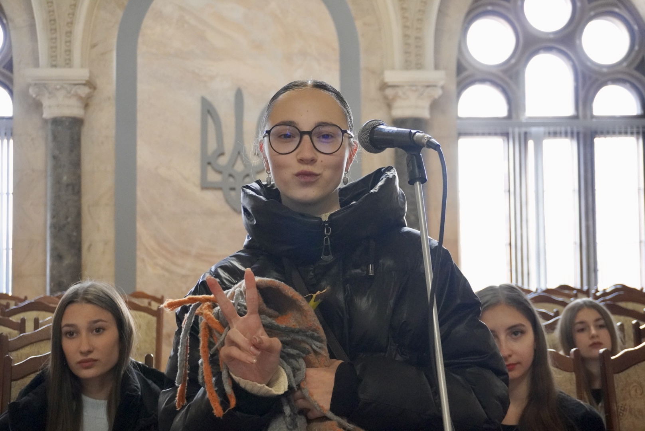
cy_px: 216
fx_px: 914
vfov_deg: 26.5
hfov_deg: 38.9
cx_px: 322
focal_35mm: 51
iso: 5000
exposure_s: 1/160
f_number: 5
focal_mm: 34
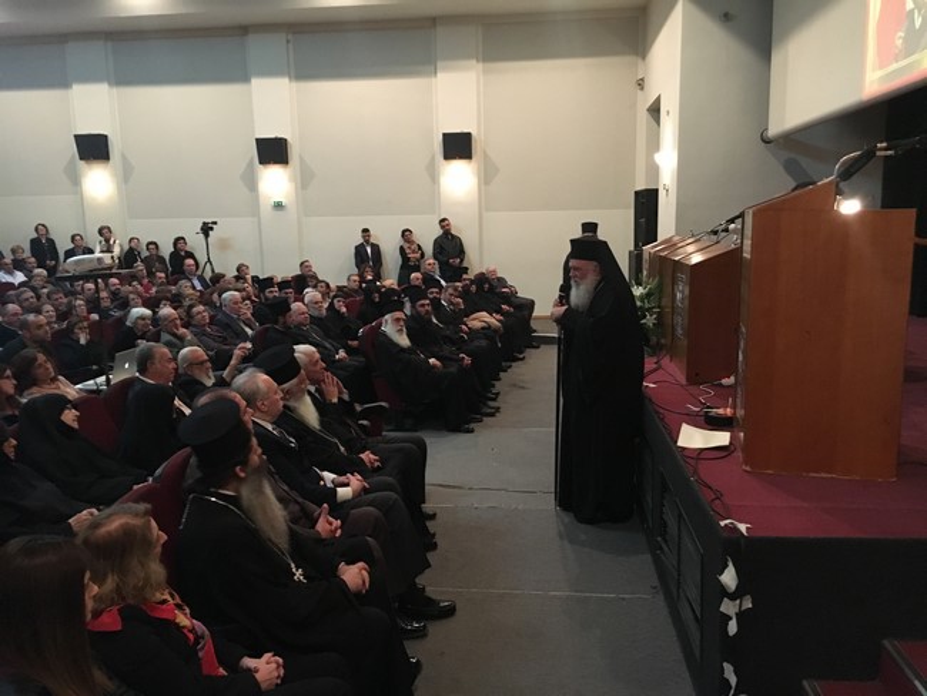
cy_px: 348
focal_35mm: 29
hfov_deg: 61.6
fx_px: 777
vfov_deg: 48.3
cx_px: 464
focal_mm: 4.15
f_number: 2.2
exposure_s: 1/17
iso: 320
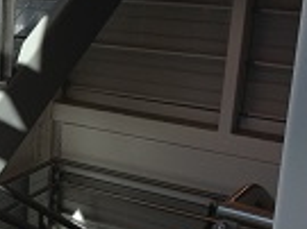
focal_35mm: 91
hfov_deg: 20.3
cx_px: -56
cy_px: 124
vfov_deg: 16.2
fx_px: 806
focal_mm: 4.28
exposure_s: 1/497
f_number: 2.4
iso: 50
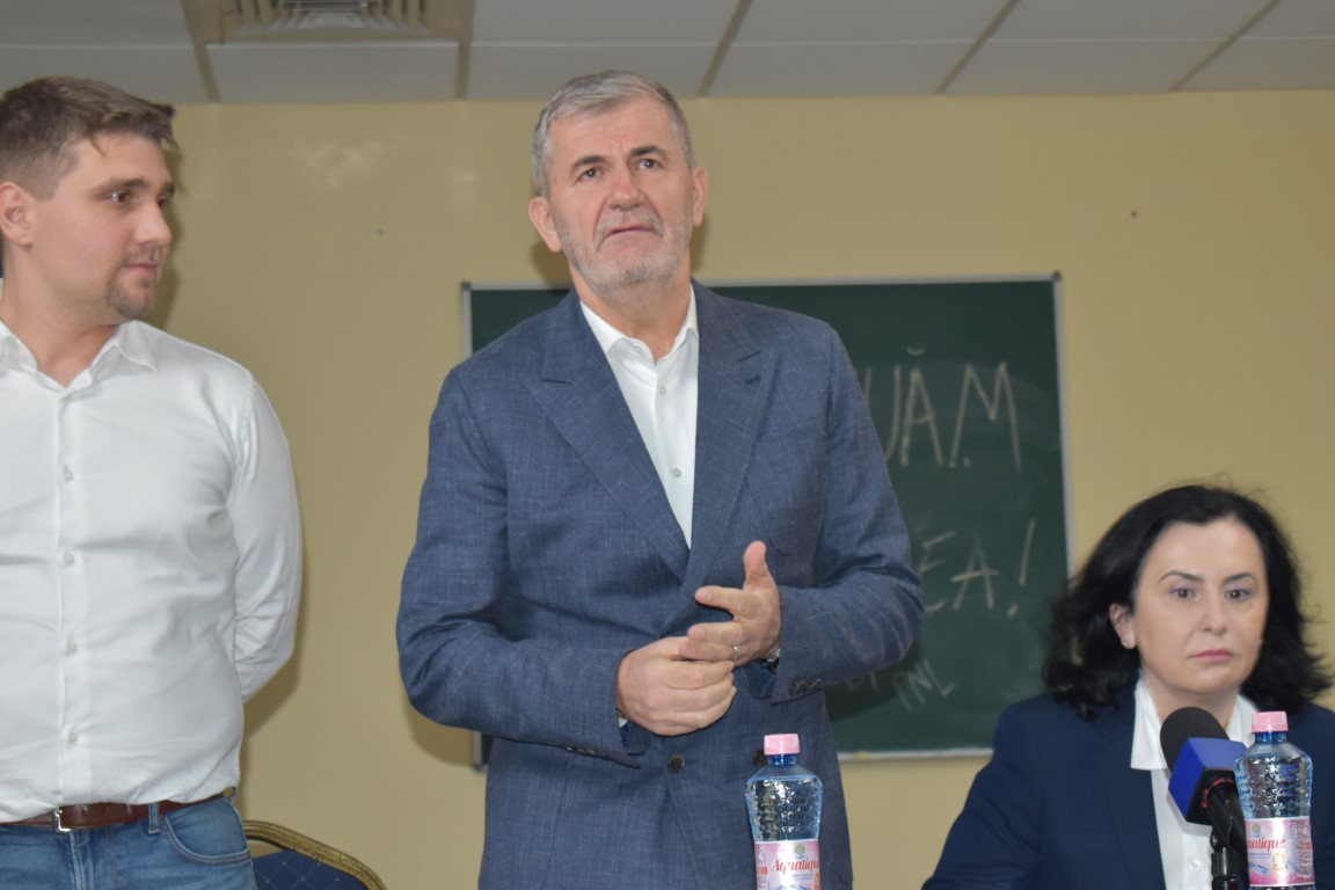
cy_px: 445
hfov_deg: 26.0
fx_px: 2892
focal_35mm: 78
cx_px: 668
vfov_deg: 17.5
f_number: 5.6
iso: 900
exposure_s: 1/60
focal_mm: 52
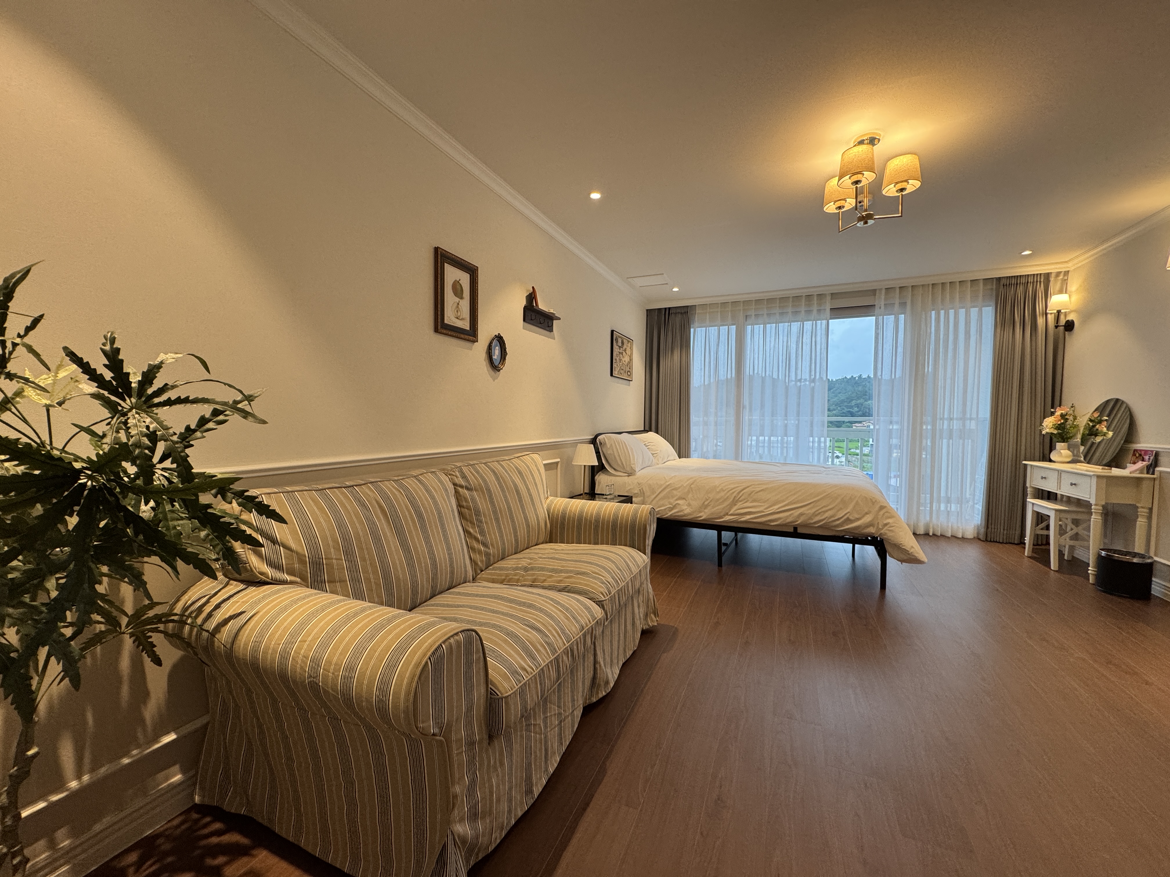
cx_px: 585
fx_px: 473
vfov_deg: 85.7
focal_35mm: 14
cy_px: 438
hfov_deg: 102.1
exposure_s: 1/120
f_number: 2.2
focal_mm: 2.22
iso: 160
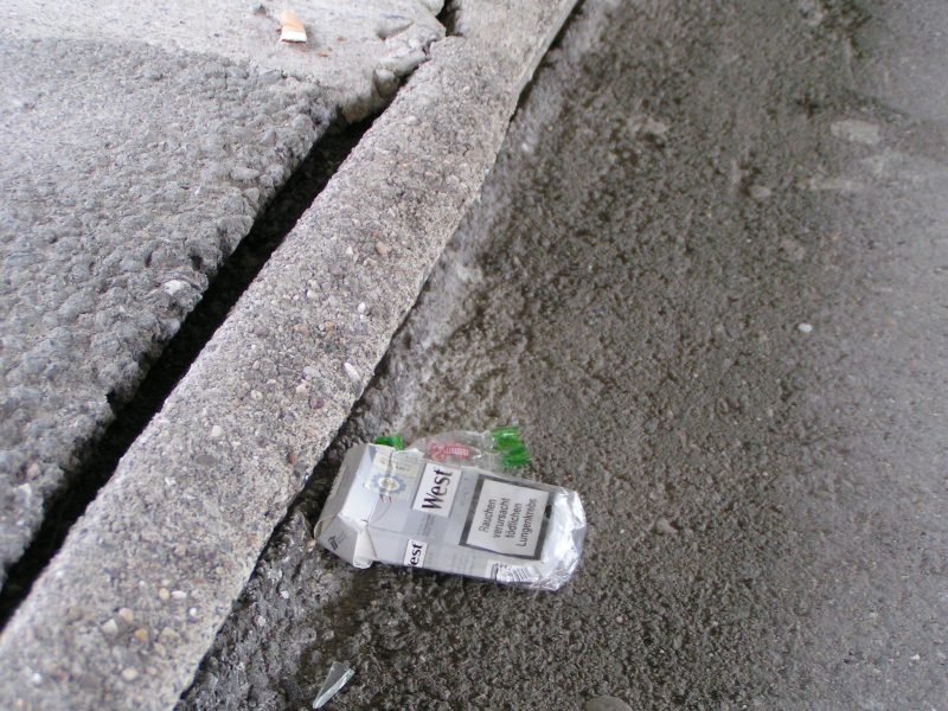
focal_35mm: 68
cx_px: 474
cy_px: 356
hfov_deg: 28.6
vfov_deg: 21.6
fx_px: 1862
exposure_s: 1/60
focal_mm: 10.5
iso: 200
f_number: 3.2
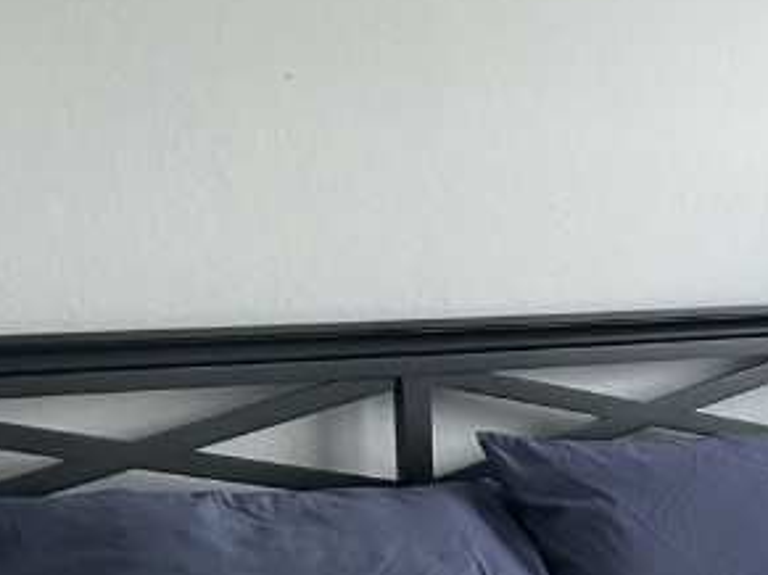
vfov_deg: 14.3
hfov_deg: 18.5
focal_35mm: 102
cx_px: 866
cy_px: 551
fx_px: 2262
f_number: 1.8
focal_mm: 3
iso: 32
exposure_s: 1/60
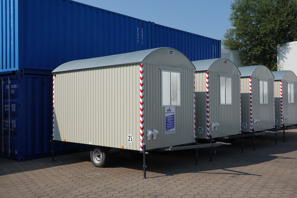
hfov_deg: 48.5
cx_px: 148
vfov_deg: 33.4
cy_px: 99
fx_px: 330
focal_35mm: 40
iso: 125
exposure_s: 1/640
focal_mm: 14.69
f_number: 5.6
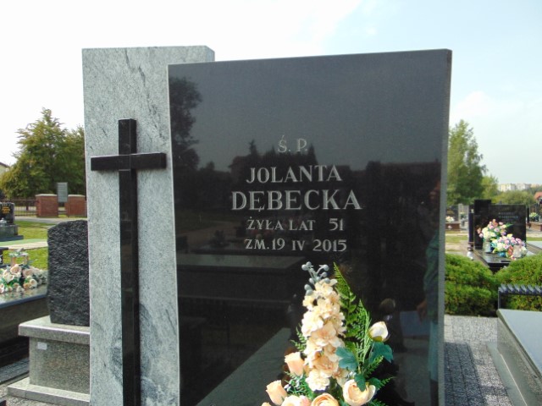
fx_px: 423
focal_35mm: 27
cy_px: 203
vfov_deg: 51.4
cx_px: 271
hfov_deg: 65.3
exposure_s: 1/640
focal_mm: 4.9
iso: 80
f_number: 3
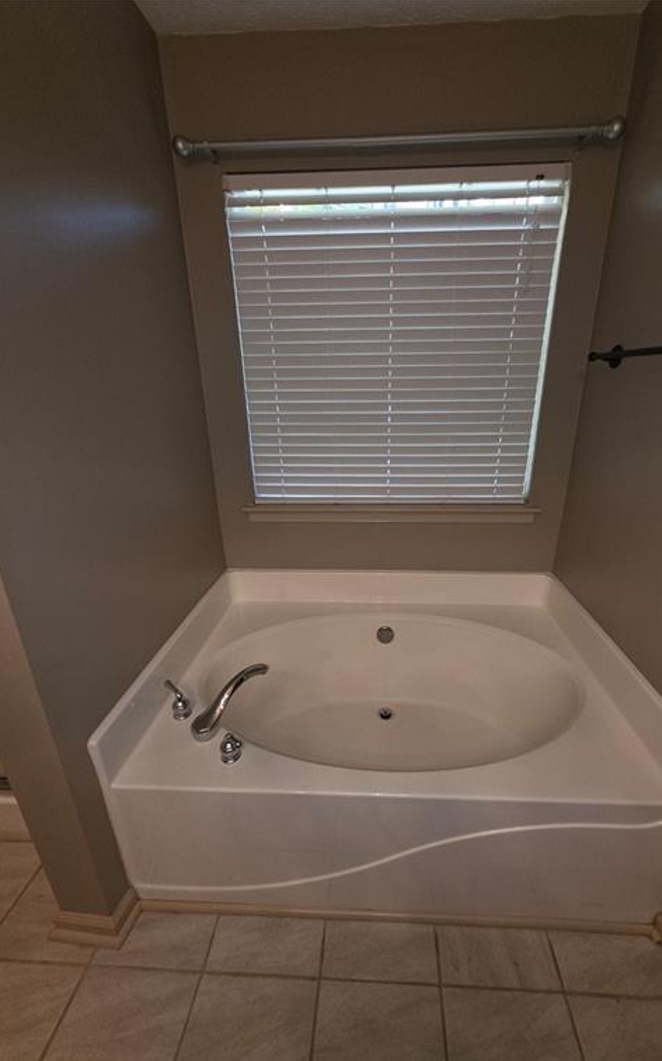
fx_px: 404
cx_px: 356
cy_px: 538
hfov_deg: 78.5
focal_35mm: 14
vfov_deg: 105.3
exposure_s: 1/60
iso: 100
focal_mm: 2.2
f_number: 1.9
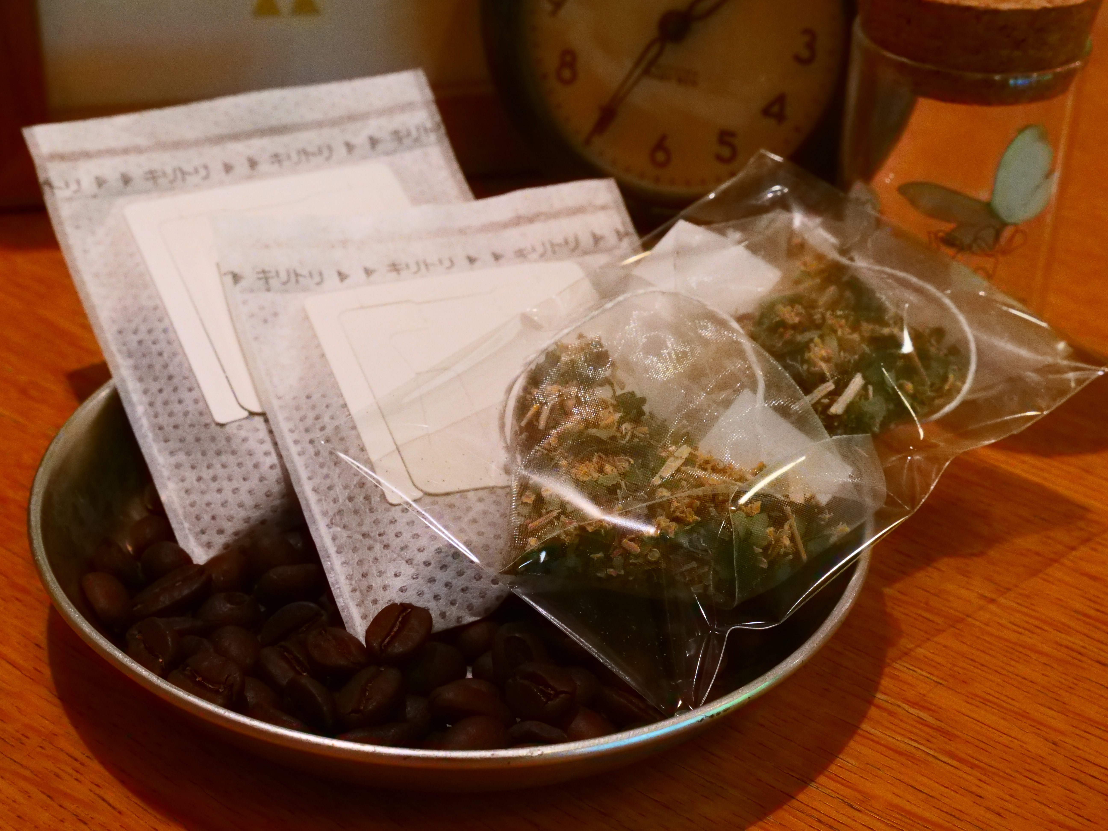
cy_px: 416
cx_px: 554
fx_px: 1920
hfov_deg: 32.2
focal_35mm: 60
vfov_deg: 24.4
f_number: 10
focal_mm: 30
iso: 3200
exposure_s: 1/60
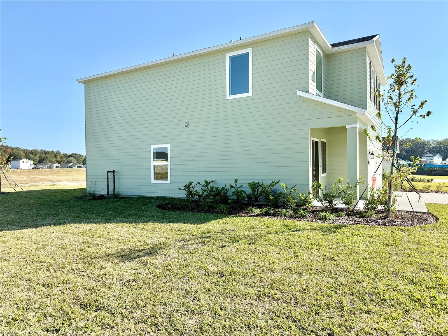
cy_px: 168
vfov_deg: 56.8
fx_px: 311
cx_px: 224
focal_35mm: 24
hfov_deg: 71.6
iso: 80
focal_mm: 6.76
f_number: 1.78
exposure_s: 1/3145
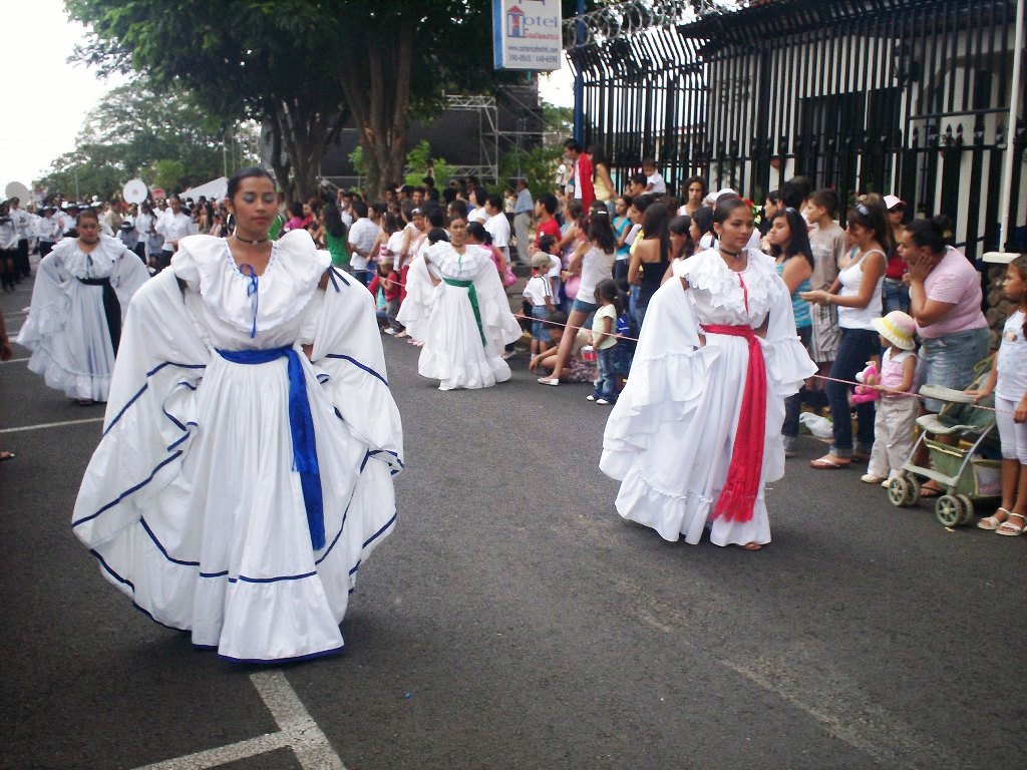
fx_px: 1068
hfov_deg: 51.4
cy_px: 385
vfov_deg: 39.7
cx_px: 514
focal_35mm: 36
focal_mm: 6
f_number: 4.5
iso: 100
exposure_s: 1/189
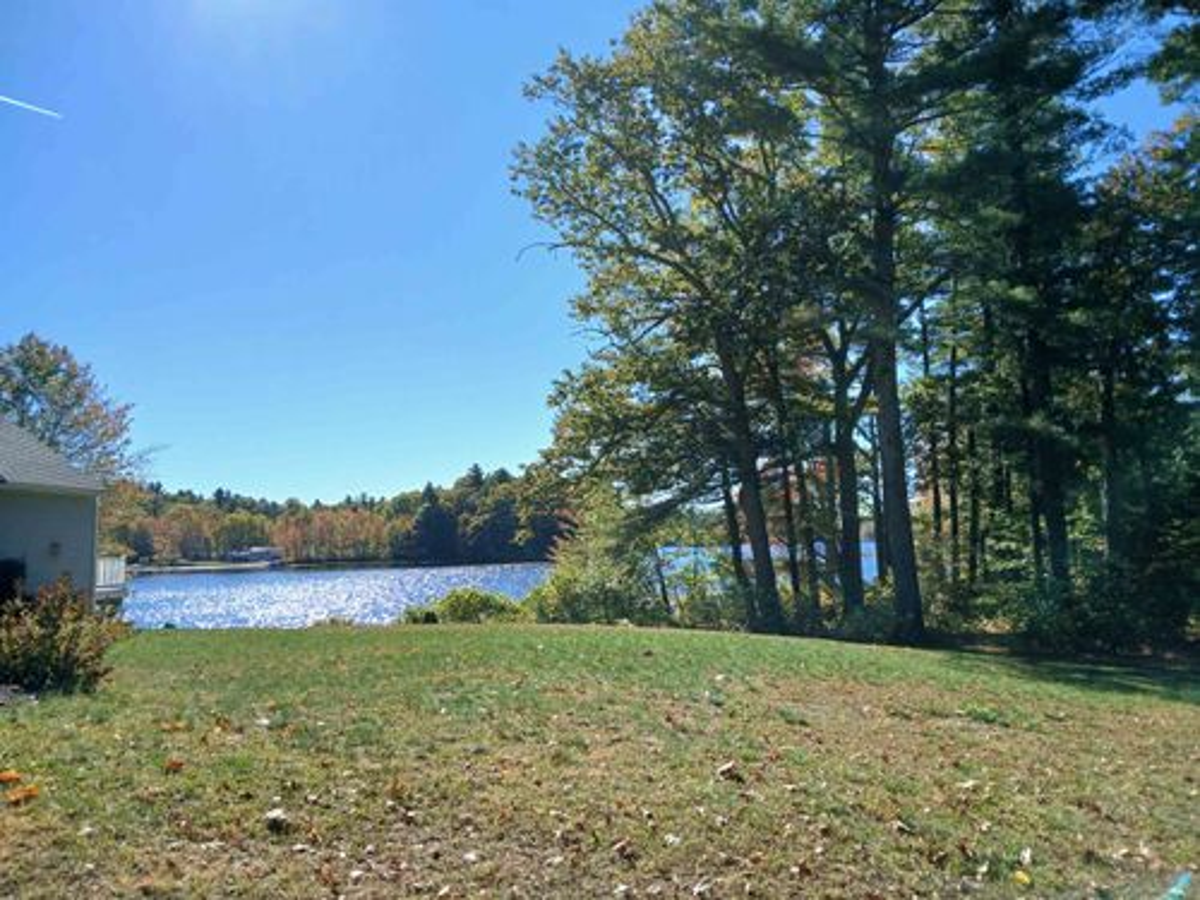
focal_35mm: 26
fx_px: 901
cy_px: 450
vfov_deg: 53.1
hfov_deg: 67.3
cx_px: 600
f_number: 1.8
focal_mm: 3.98
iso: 20
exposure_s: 1/654
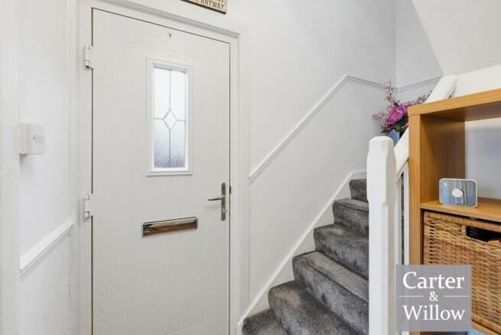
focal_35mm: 14
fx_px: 195
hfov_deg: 104.2
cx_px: 250
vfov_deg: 81.2
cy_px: 168
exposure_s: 1/25
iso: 1600
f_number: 11
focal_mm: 14
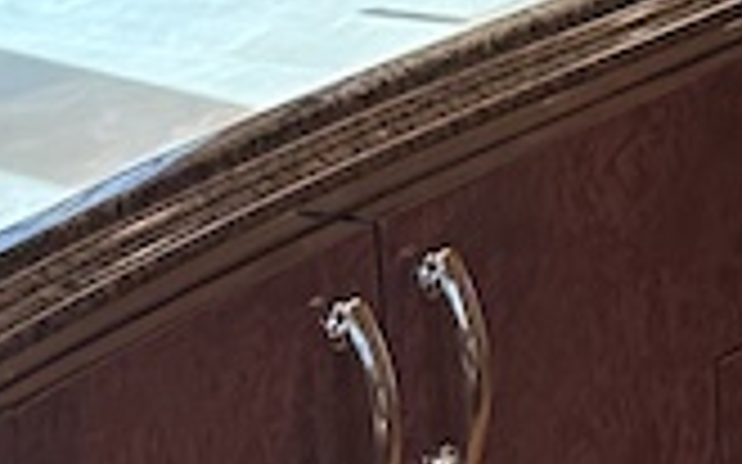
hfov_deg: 10.2
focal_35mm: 205
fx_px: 4144
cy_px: 7
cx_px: 391
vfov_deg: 6.4
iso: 160
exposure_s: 1/53
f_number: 1.78
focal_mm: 6.86
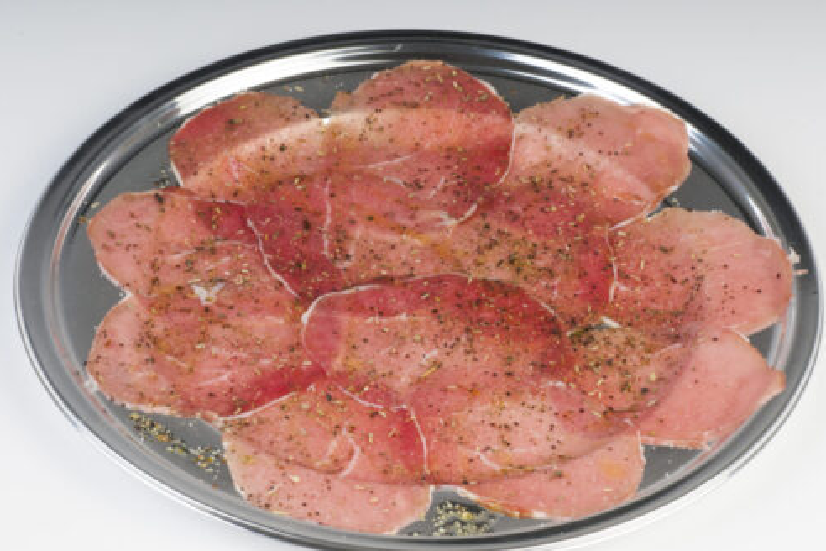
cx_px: 416
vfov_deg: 10.0
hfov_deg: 15.0
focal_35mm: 137
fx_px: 3143
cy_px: 277
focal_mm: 90
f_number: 32
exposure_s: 1/250
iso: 160
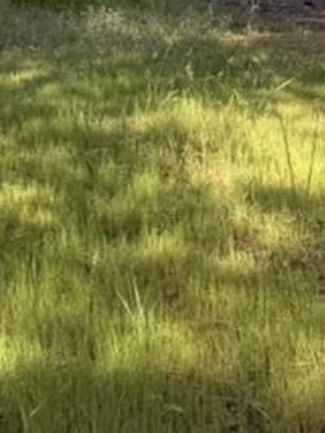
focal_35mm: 134
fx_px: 1677
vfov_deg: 13.5
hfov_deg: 10.9
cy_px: -298
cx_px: -61
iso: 80
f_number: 1.78
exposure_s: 1/2169
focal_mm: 6.76
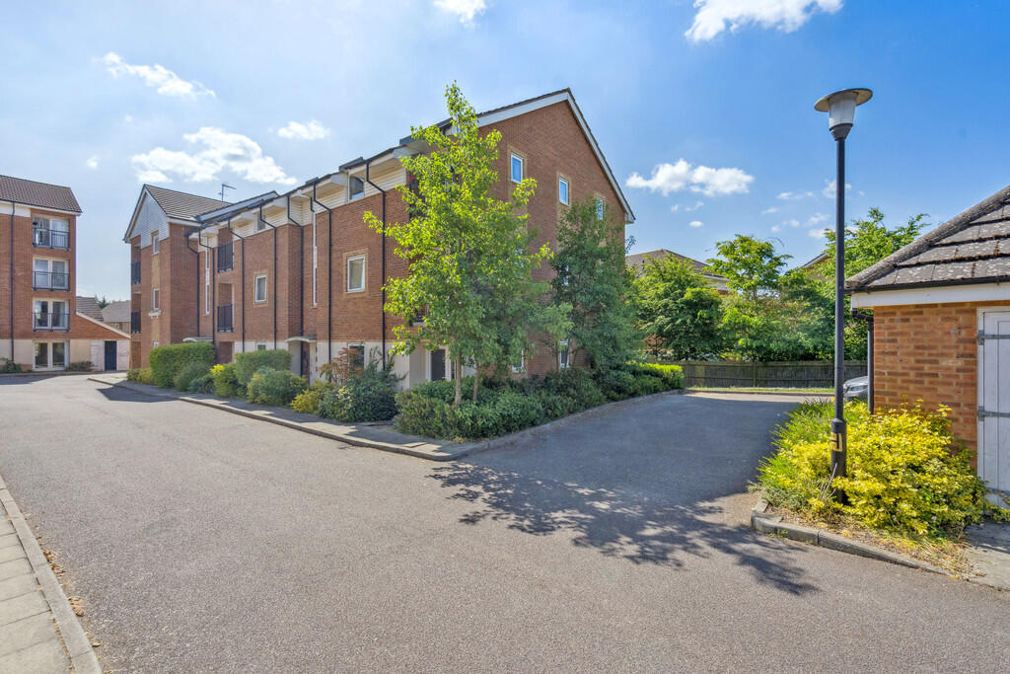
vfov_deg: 73.8
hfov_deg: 96.7
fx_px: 449
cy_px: 337
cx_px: 505
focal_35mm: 16
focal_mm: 16
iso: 640
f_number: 8
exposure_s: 1/1250
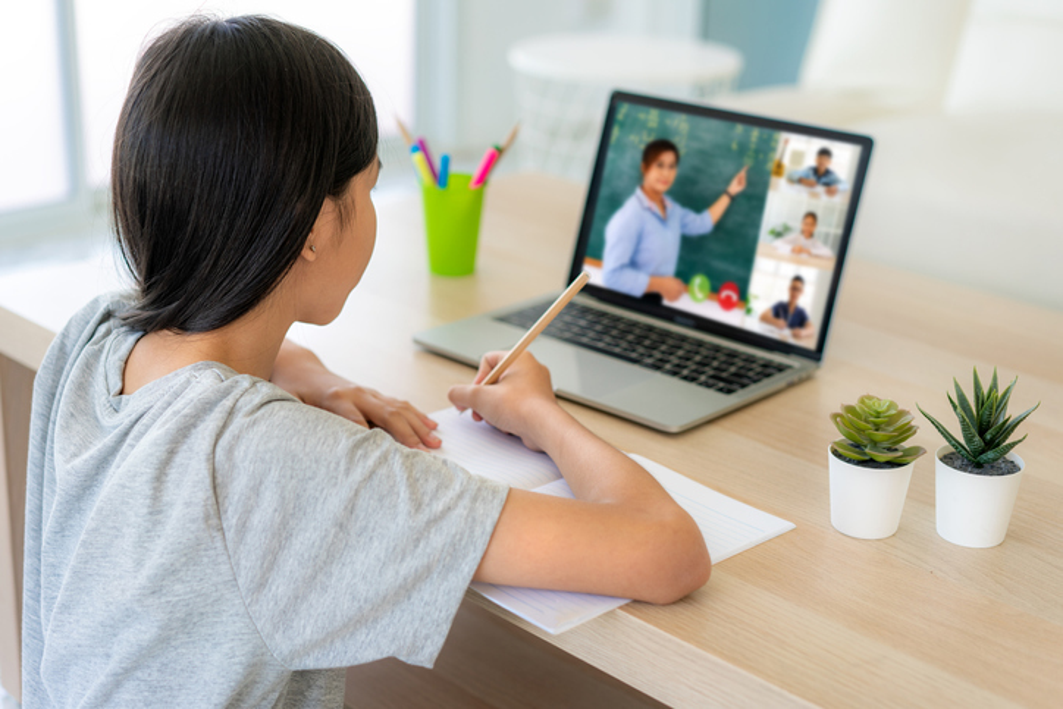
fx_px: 1624
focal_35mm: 55
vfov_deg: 24.6
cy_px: 354
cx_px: 532
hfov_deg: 36.2
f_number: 2.8
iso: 250
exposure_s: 1/160
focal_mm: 55
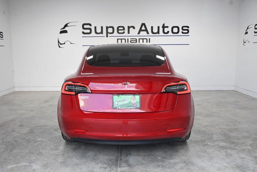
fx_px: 243
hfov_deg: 55.8
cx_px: 128
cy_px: 86
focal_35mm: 34
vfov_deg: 38.9
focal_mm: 23
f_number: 4.5
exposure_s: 1/1600
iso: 2500
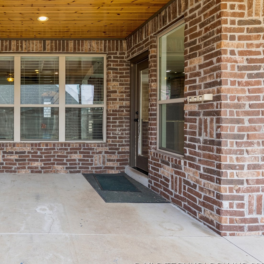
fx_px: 216
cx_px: 30
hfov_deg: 55.2
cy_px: 114
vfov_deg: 62.7
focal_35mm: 25
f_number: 13
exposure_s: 1/50
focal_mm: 16
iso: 640
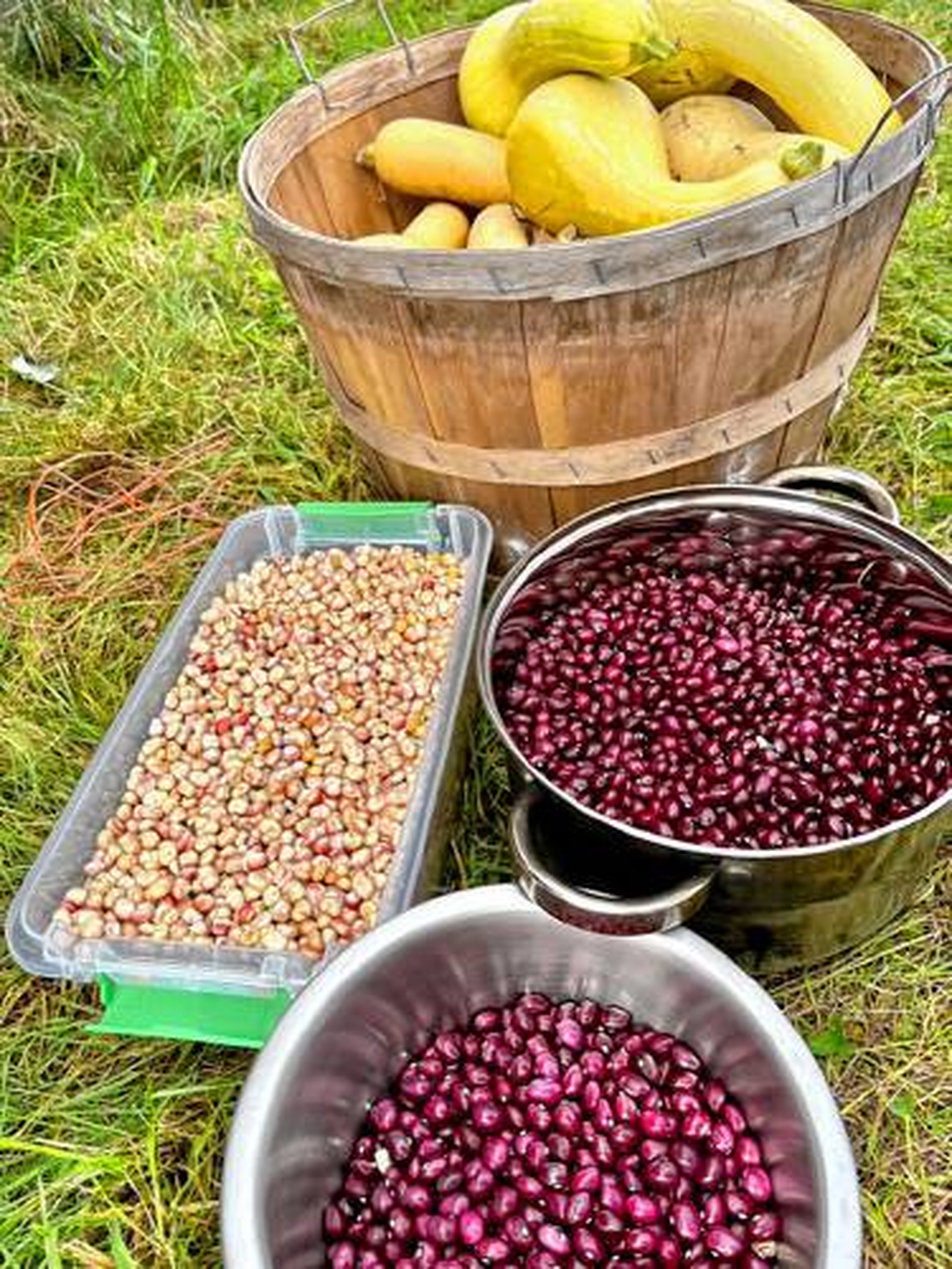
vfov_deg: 67.3
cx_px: 476
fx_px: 953
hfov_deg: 53.1
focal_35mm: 26
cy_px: 634
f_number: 1.6
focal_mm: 5.1
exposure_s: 1/772
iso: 50
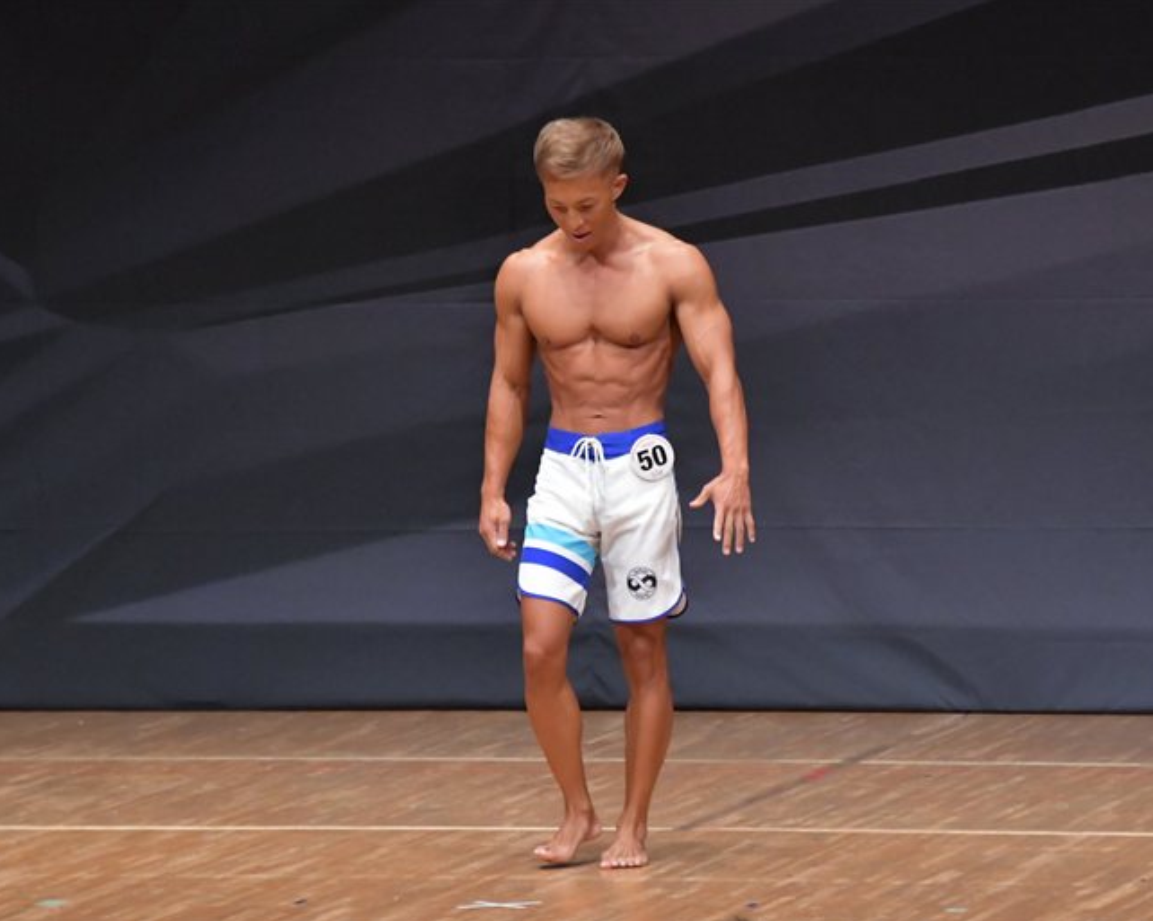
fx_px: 11017
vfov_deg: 4.8
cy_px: 461
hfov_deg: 6.0
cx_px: 601
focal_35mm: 323
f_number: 5.6
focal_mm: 190
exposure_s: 1/400
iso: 6400
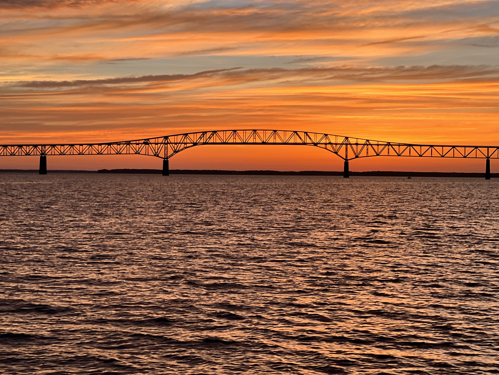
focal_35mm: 77
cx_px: 250
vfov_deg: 19.1
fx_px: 1110
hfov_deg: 25.3
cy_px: 188
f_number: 2.8
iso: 25
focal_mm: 9
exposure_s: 1/121
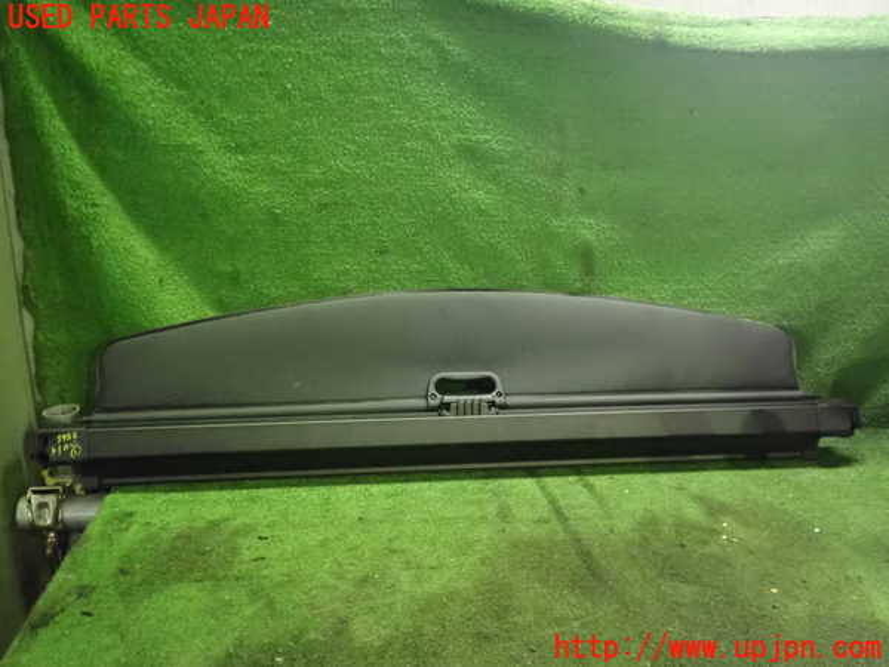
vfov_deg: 46.8
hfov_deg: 60.0
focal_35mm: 30
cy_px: 334
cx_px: 444
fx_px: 770
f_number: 2.3
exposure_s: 1/50
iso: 2000
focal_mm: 5.4
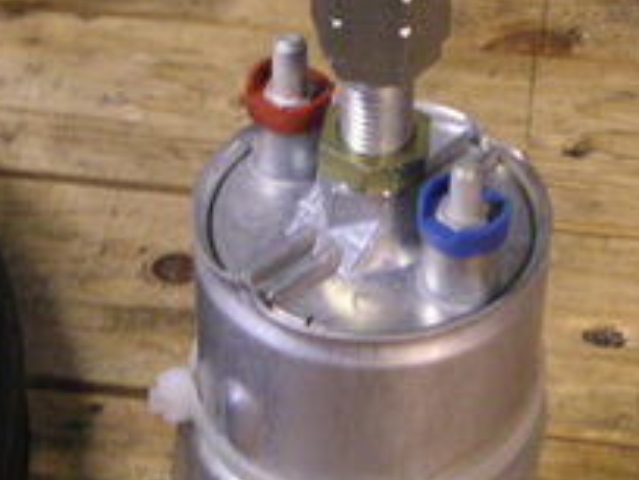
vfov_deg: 12.5
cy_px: 238
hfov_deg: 16.5
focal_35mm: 119
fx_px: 2197
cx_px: 404
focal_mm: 6
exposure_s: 1/8
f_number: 2.8
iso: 100
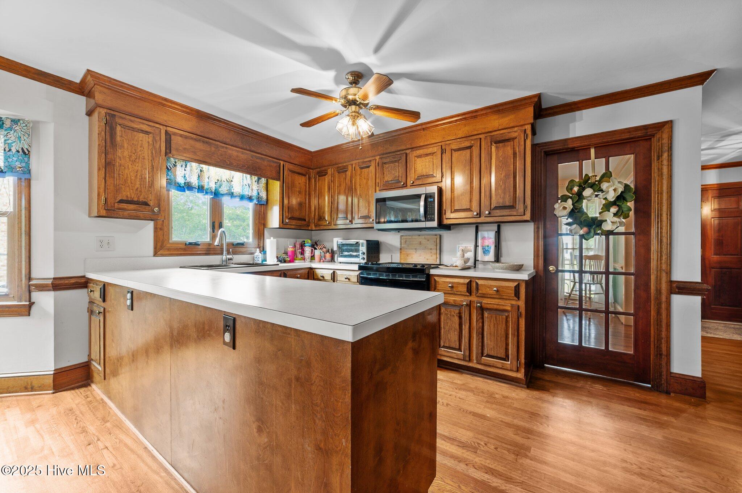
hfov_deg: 104.3
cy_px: 246
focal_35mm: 14
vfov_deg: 81.1
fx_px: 288
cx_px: 371
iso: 250
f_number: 8
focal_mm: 14
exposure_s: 2
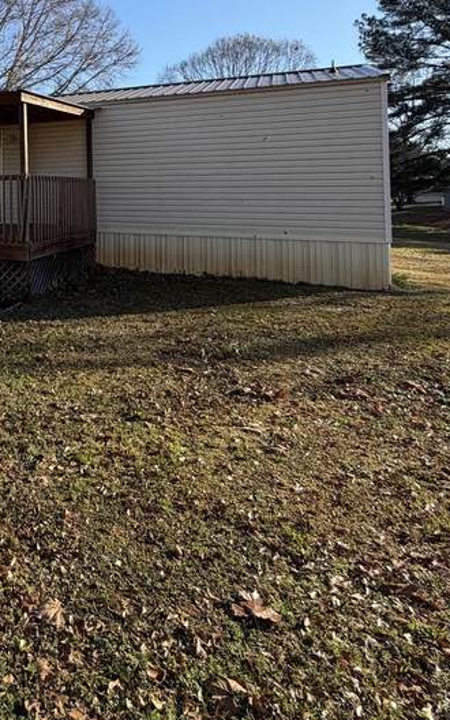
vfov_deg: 63.9
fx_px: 530
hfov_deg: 39.4
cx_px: -20
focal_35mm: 27
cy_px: 172
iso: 40
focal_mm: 2.22
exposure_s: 1/717
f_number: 2.2
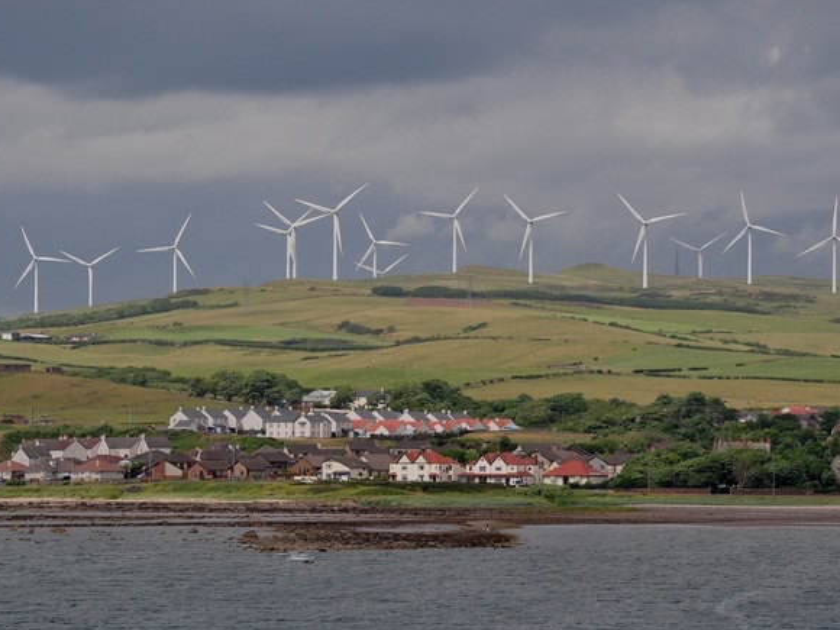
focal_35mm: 188
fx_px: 4552
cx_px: 434
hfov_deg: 10.5
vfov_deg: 7.9
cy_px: 332
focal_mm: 105
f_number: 10
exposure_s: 1/320
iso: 200
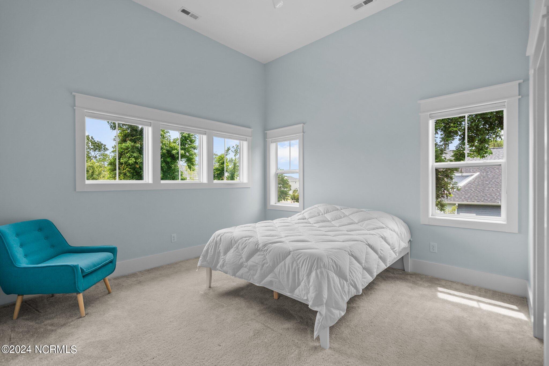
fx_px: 244
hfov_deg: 96.7
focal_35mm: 16
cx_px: 274
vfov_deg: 73.7
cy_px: 183
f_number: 4
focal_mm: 16
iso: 320
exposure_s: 1/60
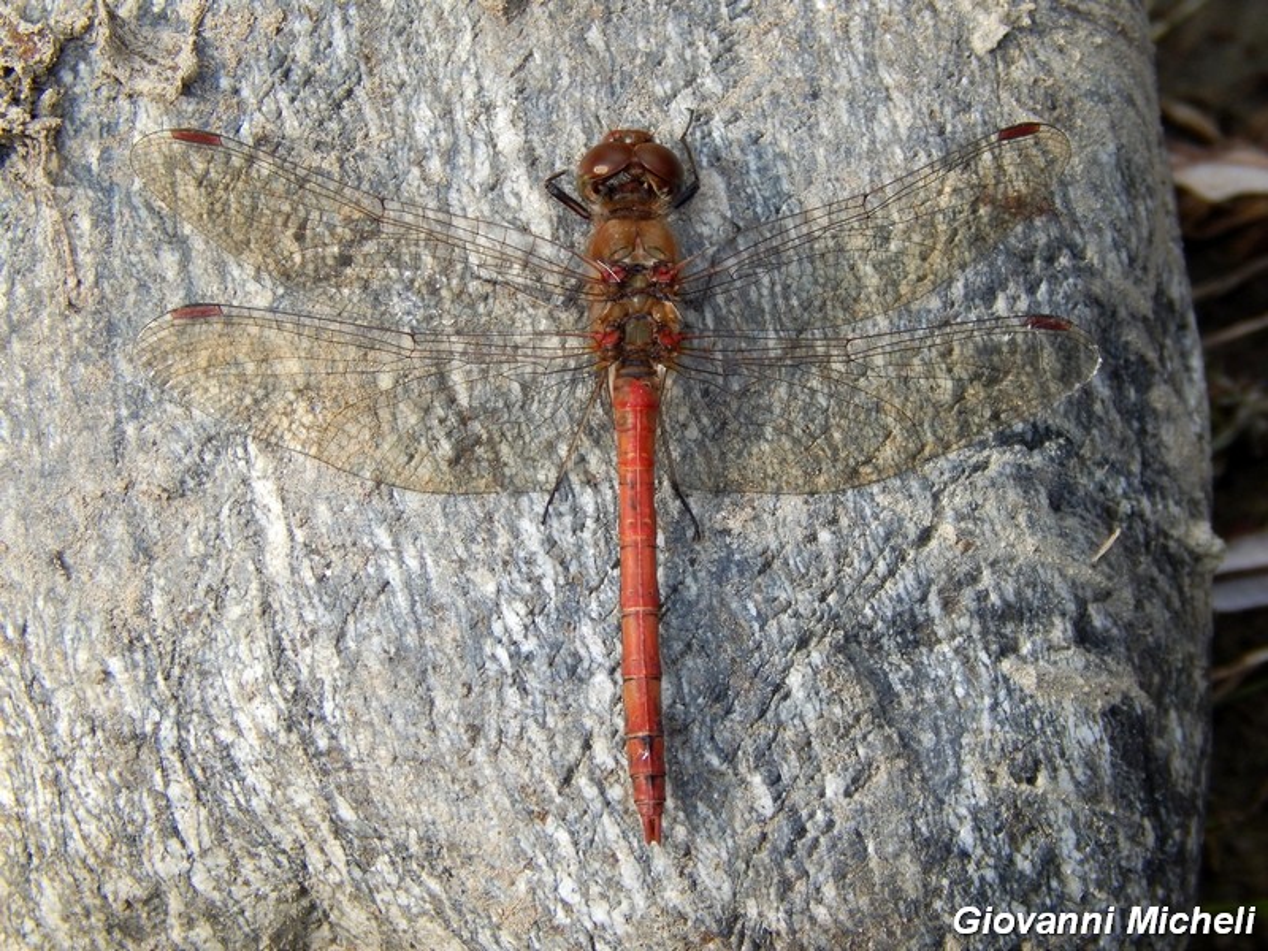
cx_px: 634
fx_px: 5934
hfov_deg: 12.2
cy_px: 476
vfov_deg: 9.2
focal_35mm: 162
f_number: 5.1
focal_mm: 28.7
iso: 125
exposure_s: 1/250
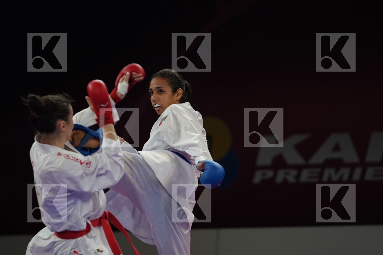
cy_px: 128
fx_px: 3191
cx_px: 192
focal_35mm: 300
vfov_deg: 4.6
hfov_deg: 6.9
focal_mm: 200
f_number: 2.8
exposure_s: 1/1000
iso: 1250
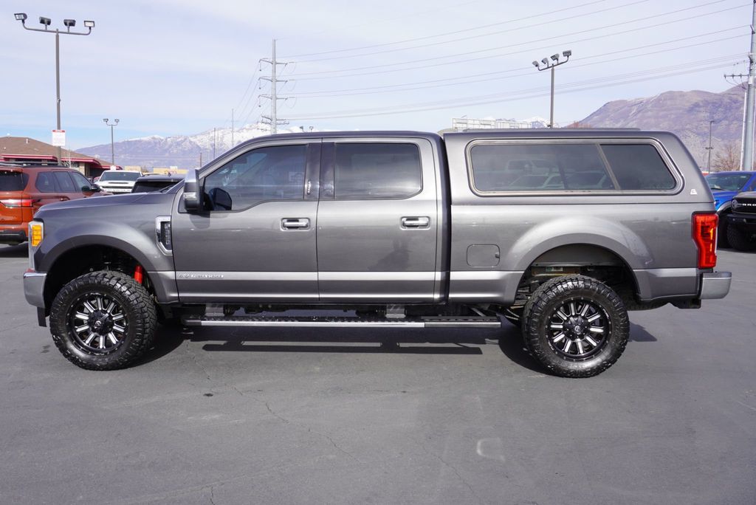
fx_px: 662
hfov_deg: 59.5
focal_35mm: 32
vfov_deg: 41.8
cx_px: 378
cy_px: 252
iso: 100
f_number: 9
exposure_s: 1/125
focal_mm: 21
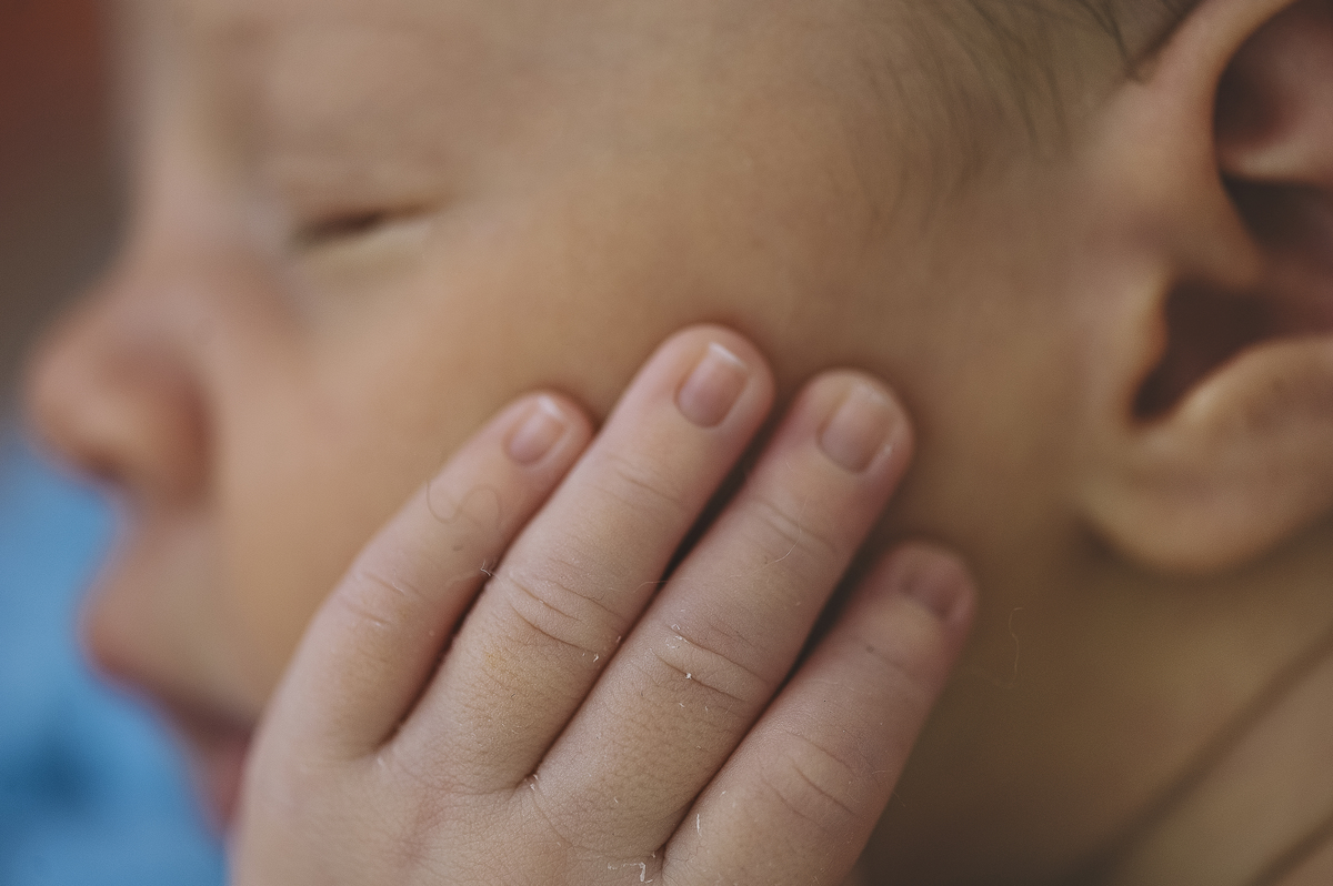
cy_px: 443
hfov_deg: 19.5
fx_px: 3885
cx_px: 666
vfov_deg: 13.0
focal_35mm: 105
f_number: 3.5
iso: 400
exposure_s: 1/200
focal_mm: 105
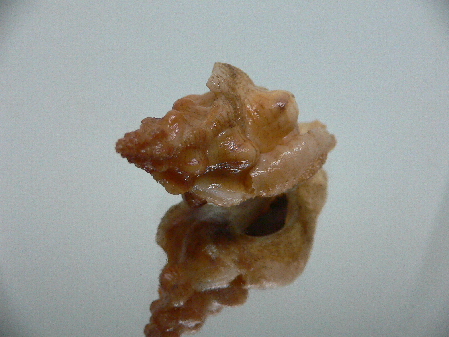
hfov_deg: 52.6
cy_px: 168
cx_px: 224
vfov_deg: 40.7
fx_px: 454
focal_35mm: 35
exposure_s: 1/50
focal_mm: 4.6
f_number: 2.8
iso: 200
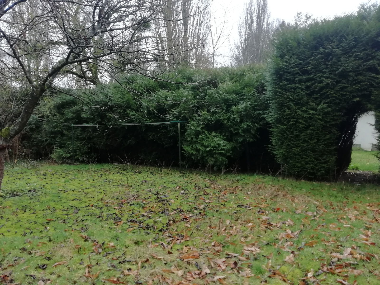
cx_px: 190
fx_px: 285
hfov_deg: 67.3
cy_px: 142
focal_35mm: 26
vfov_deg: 53.1
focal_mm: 3.46
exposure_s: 1/50
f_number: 2.2
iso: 64
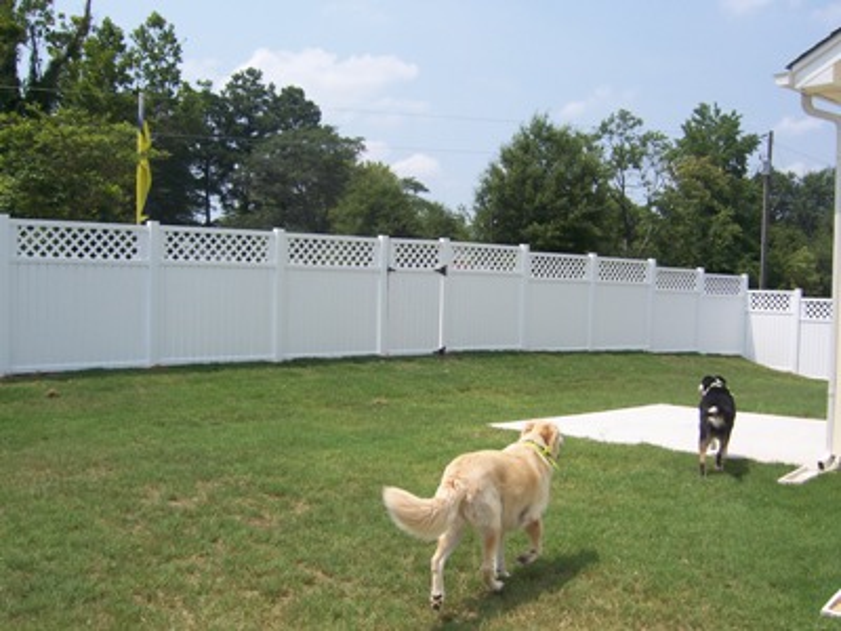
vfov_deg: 39.7
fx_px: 875
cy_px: 316
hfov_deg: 51.4
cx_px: 420
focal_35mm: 36
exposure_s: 1/640
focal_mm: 6.2
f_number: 4.5
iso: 80
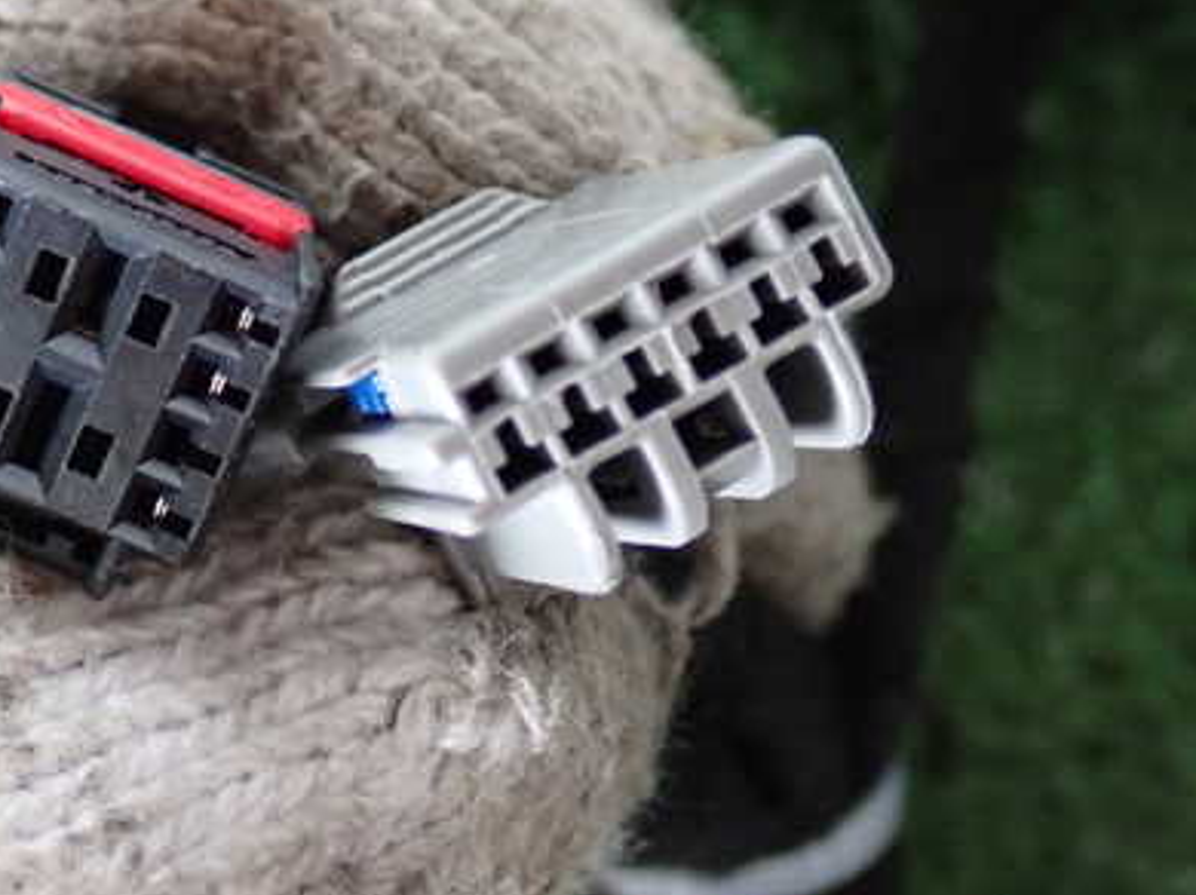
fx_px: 2659
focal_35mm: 77
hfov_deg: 25.1
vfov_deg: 19.0
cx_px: 316
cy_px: 285
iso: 800
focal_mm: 9.01
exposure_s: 1/40
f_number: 3.2
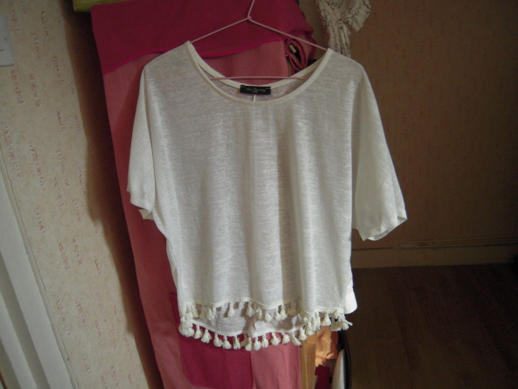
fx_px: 419
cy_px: 194
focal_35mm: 28
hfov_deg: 63.4
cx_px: 259
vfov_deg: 49.7
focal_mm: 5
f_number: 2.7
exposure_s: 1/30
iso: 400
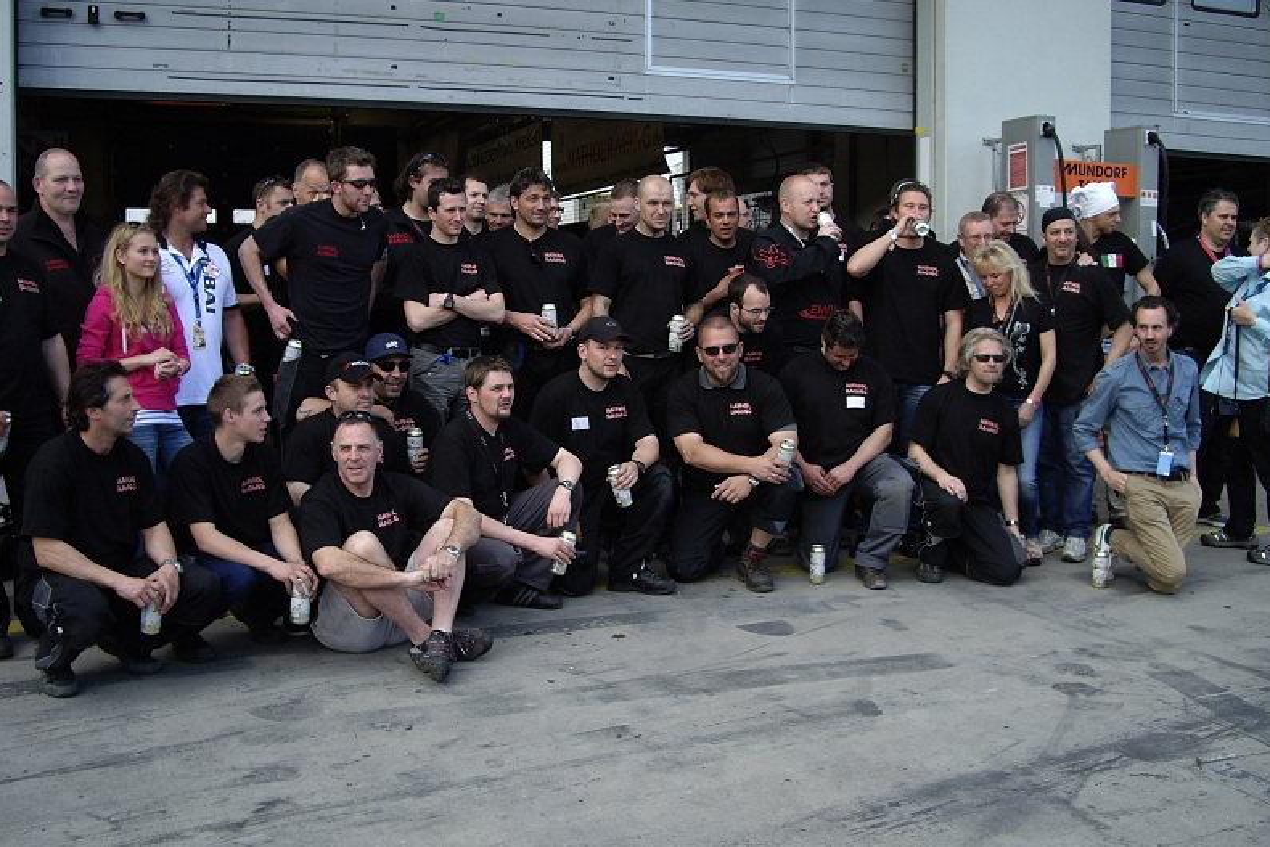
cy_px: 429
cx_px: 641
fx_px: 1411
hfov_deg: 48.4
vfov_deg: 33.4
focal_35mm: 40
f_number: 2.8
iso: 50
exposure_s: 1/125
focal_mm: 7.9
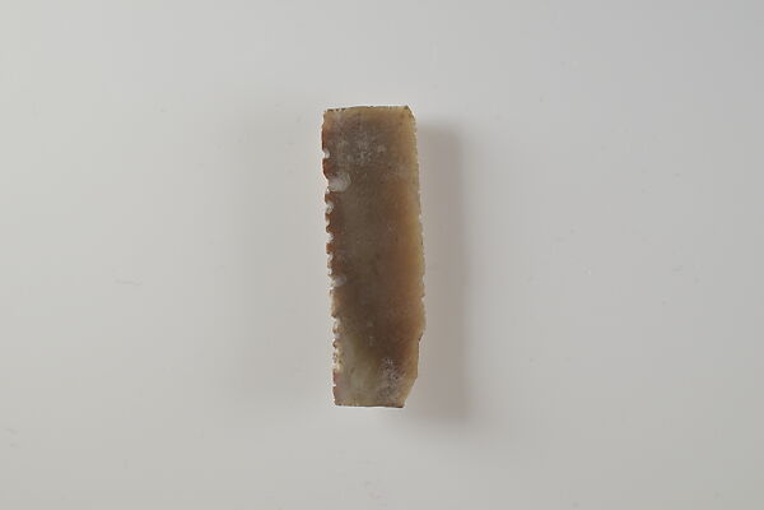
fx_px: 1273
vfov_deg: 22.6
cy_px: 255
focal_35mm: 60
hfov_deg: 33.4
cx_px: 382
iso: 125
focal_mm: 40
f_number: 14
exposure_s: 1/15
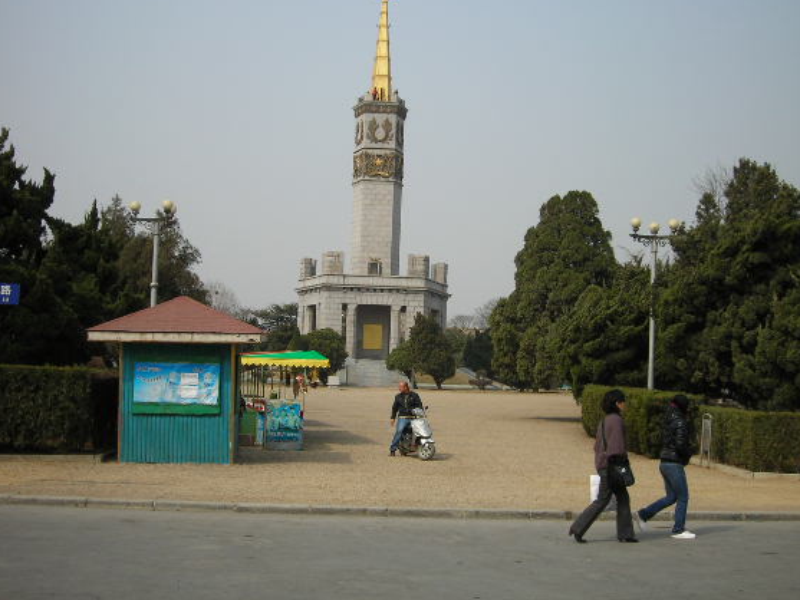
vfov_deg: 27.0
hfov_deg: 35.5
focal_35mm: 54
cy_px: 258
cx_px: 422
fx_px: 1248
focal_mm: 7.8
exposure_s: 1/158
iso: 50
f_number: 6.9
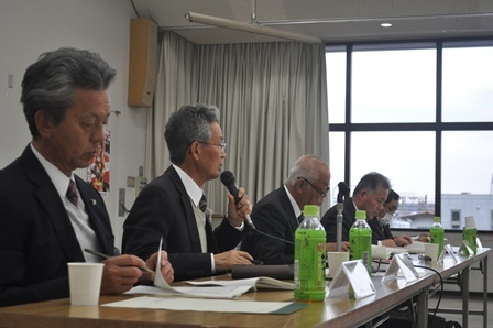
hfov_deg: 30.5
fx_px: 903
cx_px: 246
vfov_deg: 20.6
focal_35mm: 66
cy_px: 164
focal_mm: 44
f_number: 5.3
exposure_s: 1/160
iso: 800
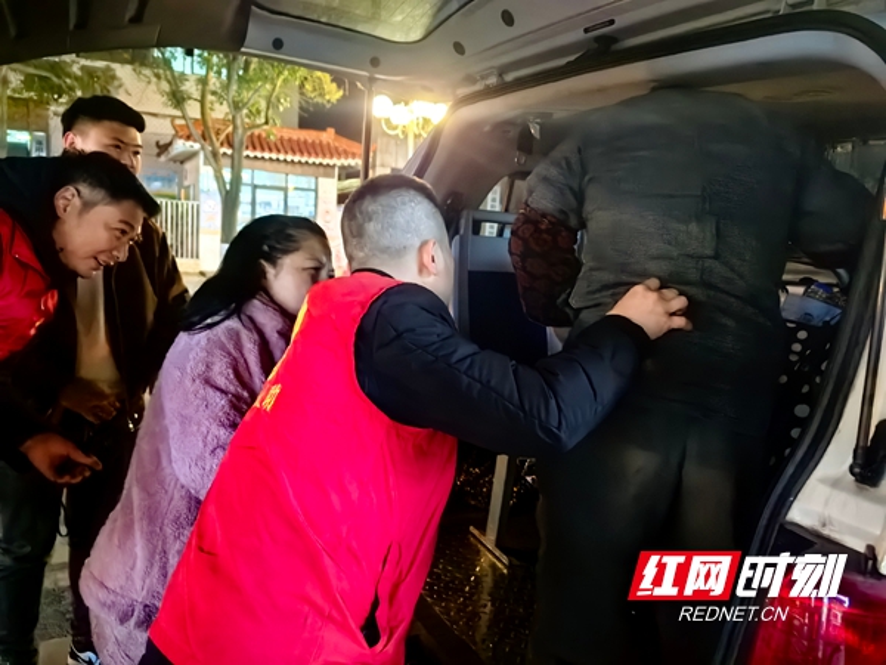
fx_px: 691
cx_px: 443
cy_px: 332
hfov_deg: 65.3
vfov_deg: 51.4
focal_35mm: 27
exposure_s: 1/500
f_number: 1.4
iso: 5000
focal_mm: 6.35
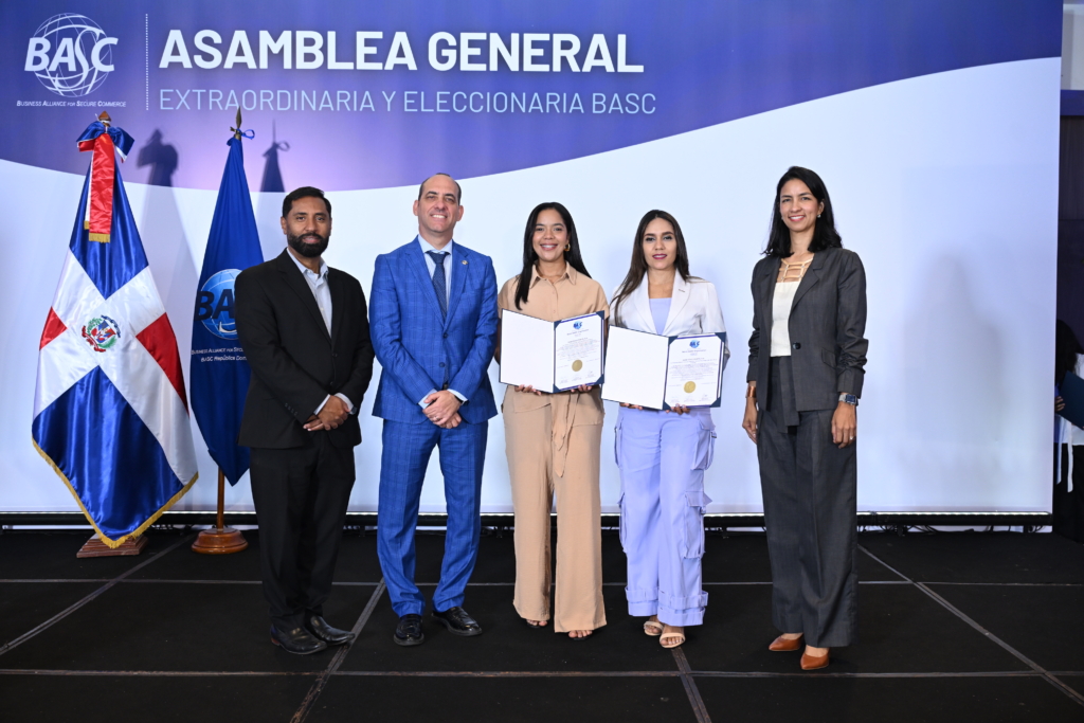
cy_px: 362
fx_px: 1024
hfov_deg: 55.8
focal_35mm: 34
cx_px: 542
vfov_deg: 38.9
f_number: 4
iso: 1250
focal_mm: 34
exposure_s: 1/200
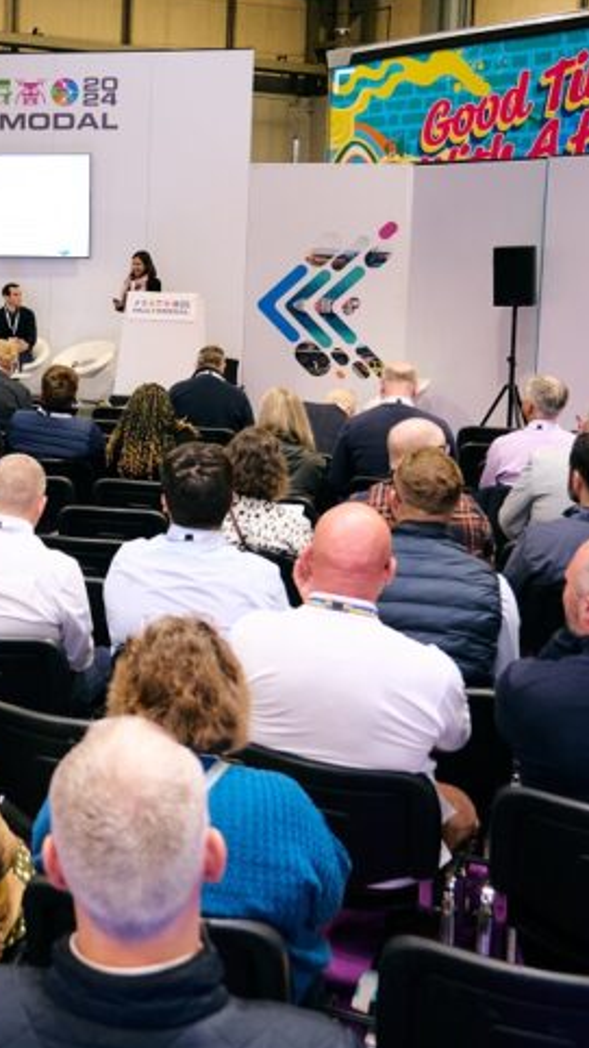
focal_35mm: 50
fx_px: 1389
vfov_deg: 41.0
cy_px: 394
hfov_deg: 22.0
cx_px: -137
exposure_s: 1/100
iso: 1000
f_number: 4
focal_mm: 24
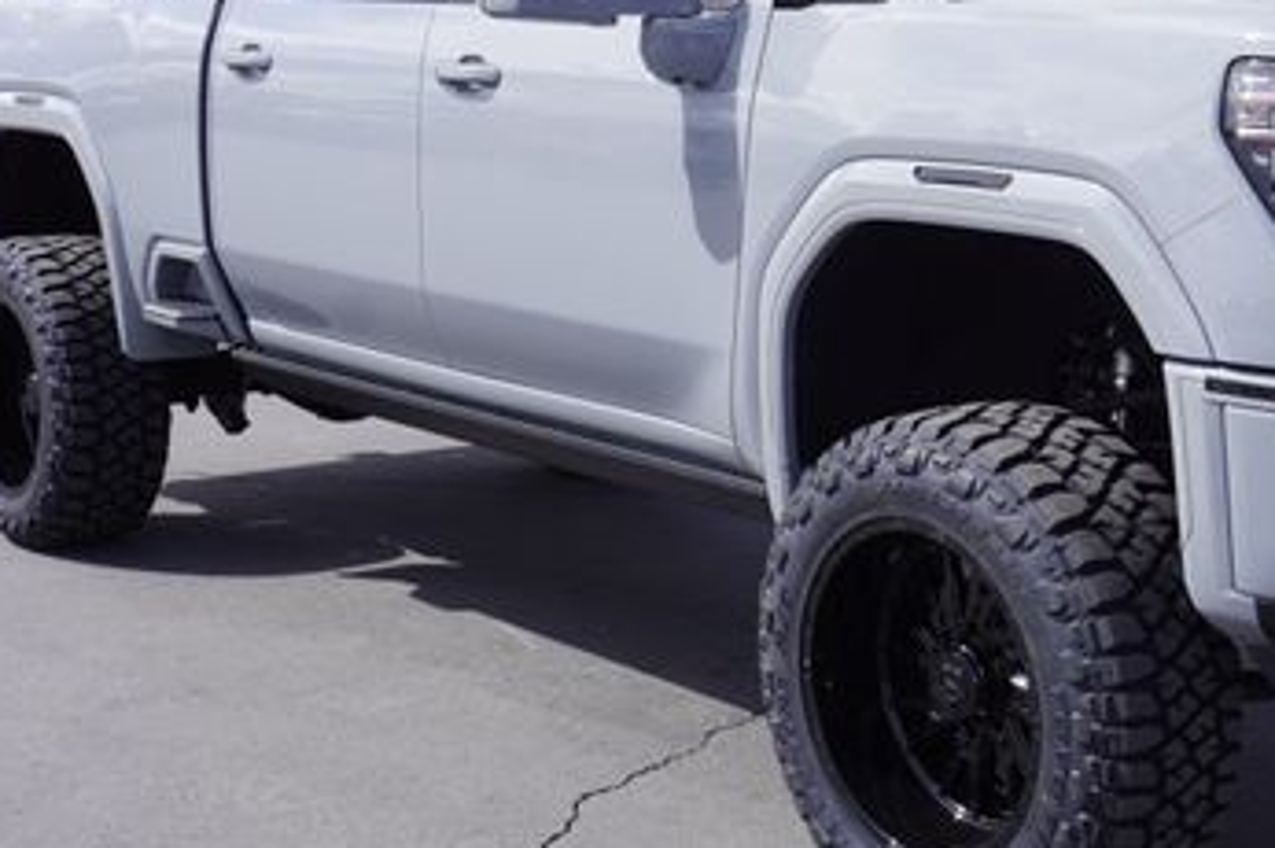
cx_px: 907
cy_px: 350
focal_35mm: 64
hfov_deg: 31.1
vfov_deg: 21.2
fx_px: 2262
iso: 100
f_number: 9
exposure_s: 1/125
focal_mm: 23
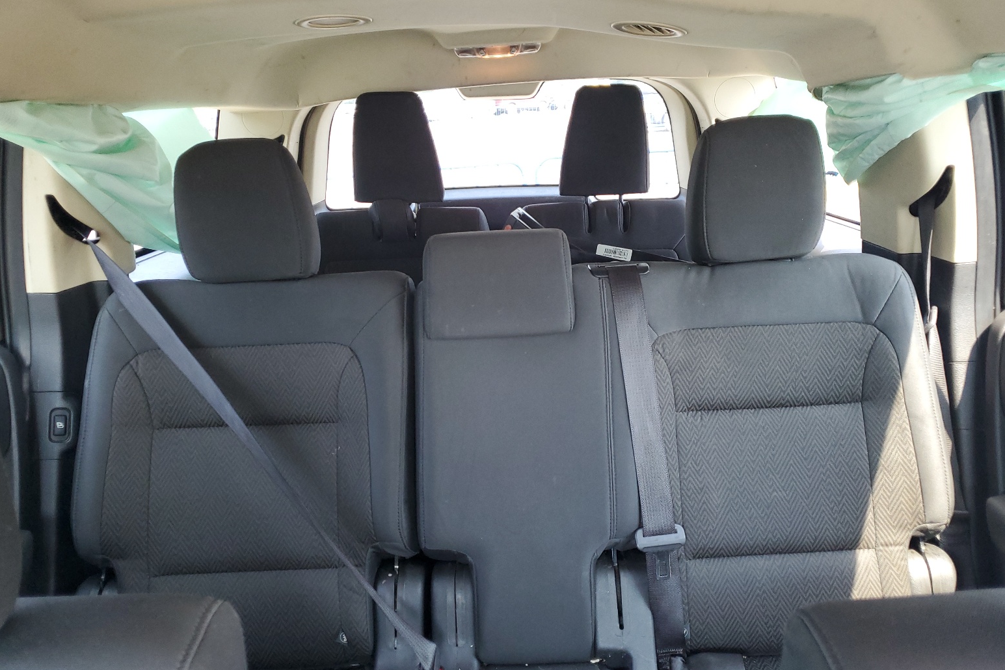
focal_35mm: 28
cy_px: 349
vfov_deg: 46.4
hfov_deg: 65.5
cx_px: 508
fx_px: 782
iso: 126
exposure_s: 1/60.2
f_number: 1.5
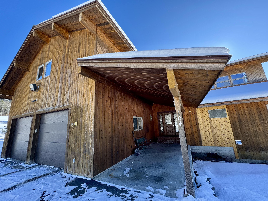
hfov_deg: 102.1
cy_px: 100
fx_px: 108
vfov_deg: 85.7
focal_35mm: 14
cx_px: 134
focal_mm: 2.22
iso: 40
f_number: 2.2
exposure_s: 1/332
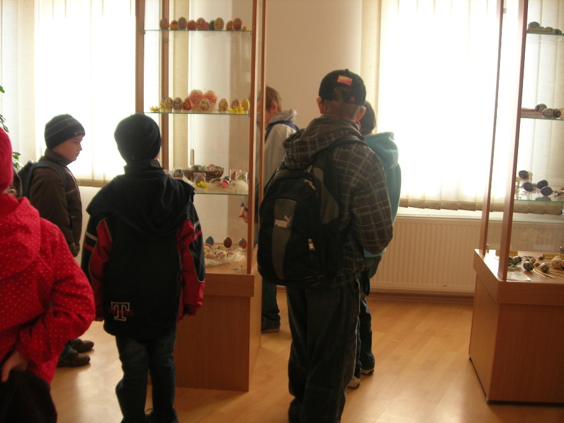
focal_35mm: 38
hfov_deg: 49.0
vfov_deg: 37.7
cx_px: 282
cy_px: 212
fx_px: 619
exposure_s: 1/52.8
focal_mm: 7.8
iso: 64
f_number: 2.8
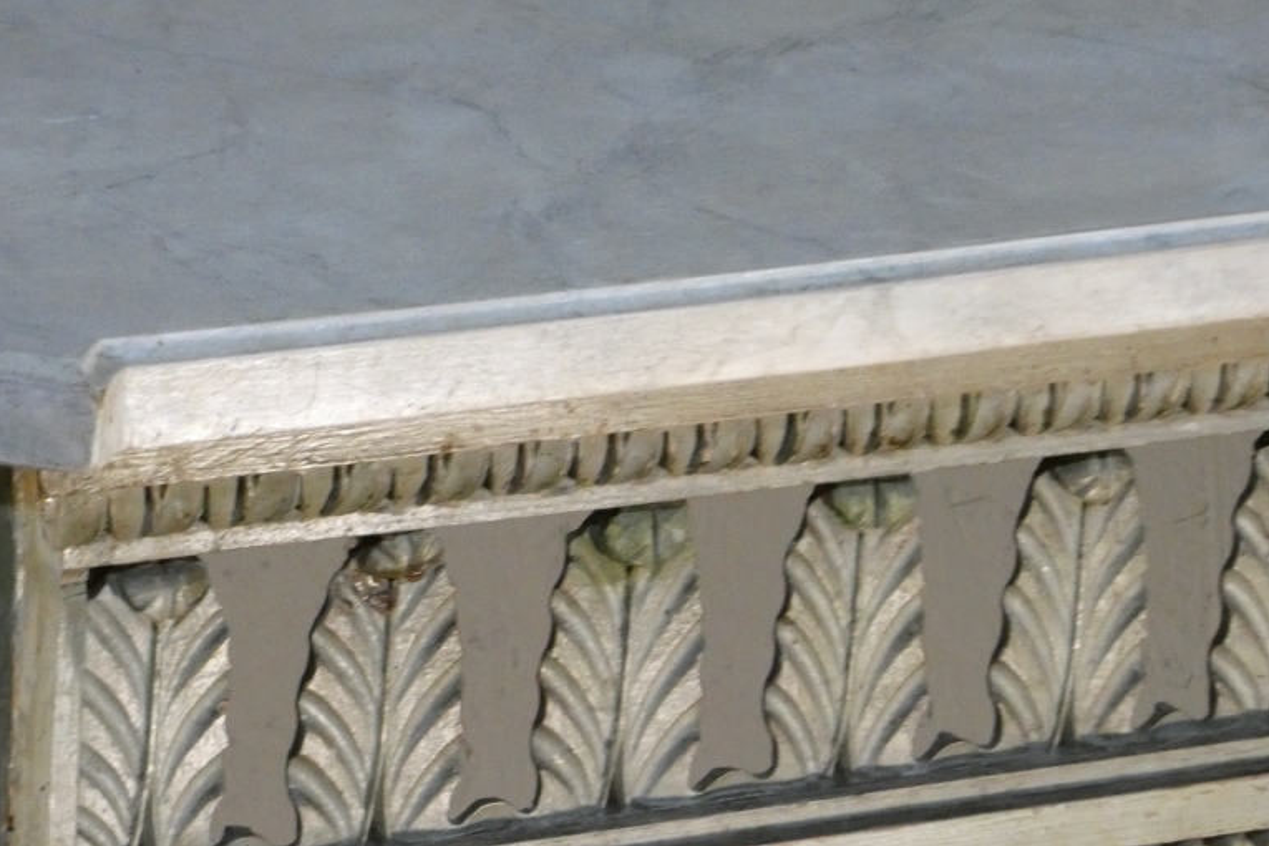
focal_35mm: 302
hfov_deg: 6.8
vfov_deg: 4.5
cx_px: 634
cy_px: 768
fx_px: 10645
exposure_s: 1/80
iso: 1000
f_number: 5.5
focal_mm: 38.9
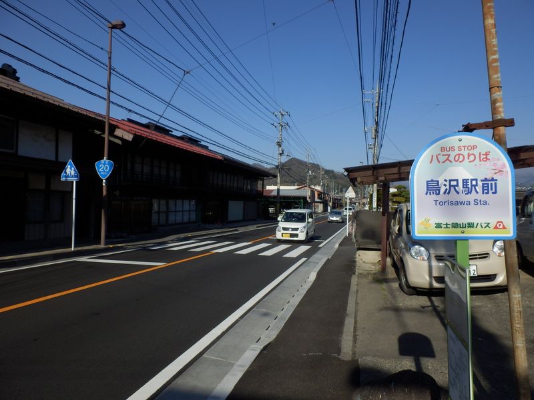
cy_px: 200
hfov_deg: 71.6
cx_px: 267
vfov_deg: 56.8
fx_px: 370
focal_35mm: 24
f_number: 7.9
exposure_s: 1/250
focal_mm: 4.2
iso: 80
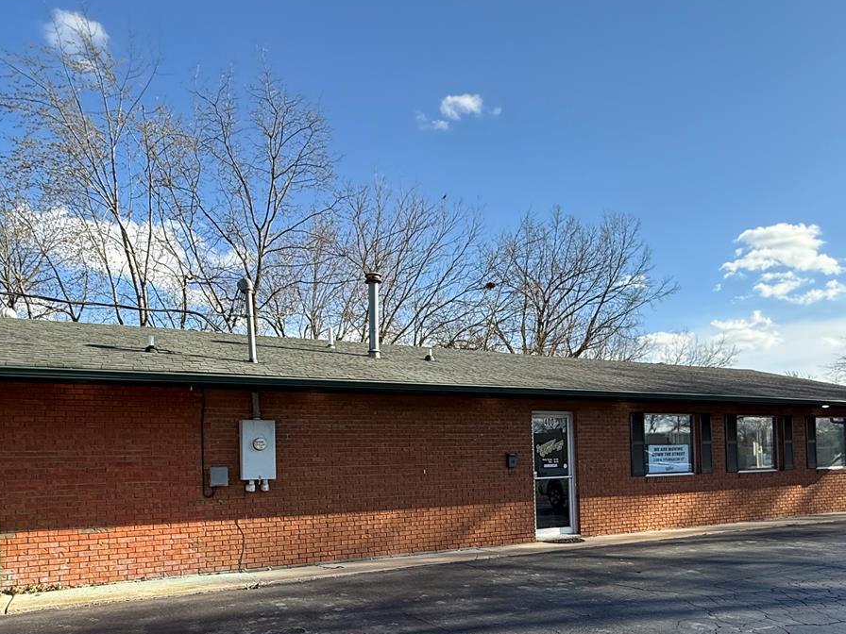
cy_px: 467
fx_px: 611
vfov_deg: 52.7
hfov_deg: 69.2
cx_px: 378
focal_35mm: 25
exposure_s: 1/789
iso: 64
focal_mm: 2.22
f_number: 2.2
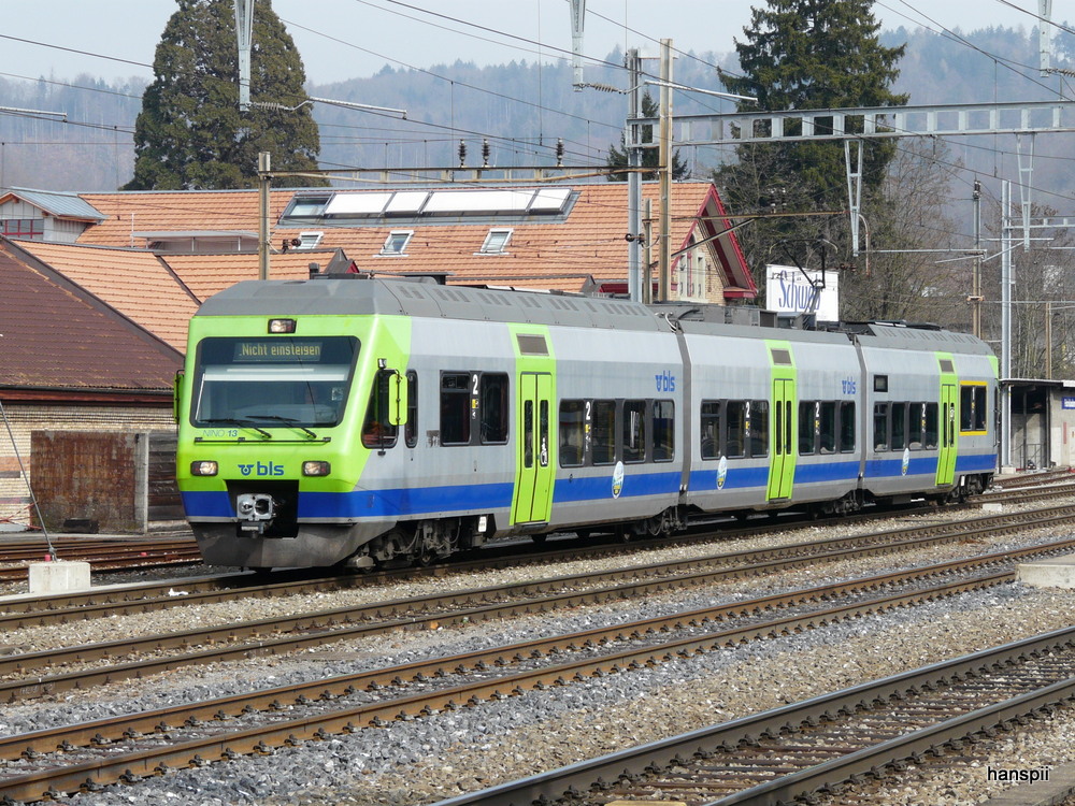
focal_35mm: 129
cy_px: 403
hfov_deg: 15.3
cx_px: 538
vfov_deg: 11.5
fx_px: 4006
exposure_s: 1/400
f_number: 5.6
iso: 100
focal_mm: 21.1
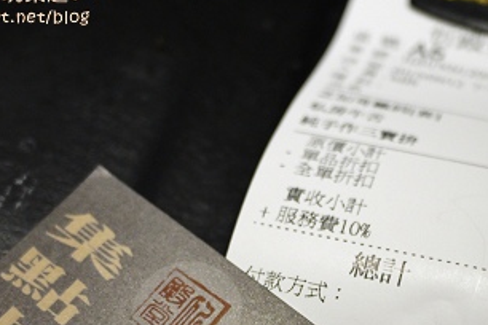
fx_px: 827
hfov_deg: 32.7
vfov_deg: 21.6
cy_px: 306
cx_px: 316
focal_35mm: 61
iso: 250
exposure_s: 1/60
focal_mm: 14
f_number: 2.5
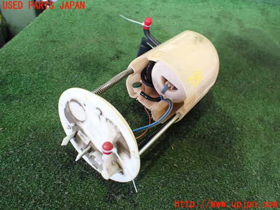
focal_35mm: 30
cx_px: 140
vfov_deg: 46.8
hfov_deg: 60.0
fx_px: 243
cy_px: 105
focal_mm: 5.4
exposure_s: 1/60
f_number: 2.3
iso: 800
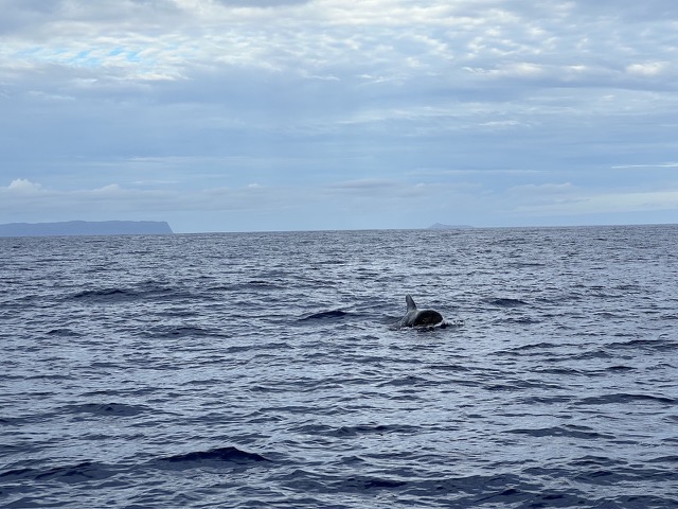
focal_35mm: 77
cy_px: 254
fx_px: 1508
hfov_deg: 25.3
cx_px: 339
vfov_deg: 19.1
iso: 32
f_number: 2.8
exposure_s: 1/477
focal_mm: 9
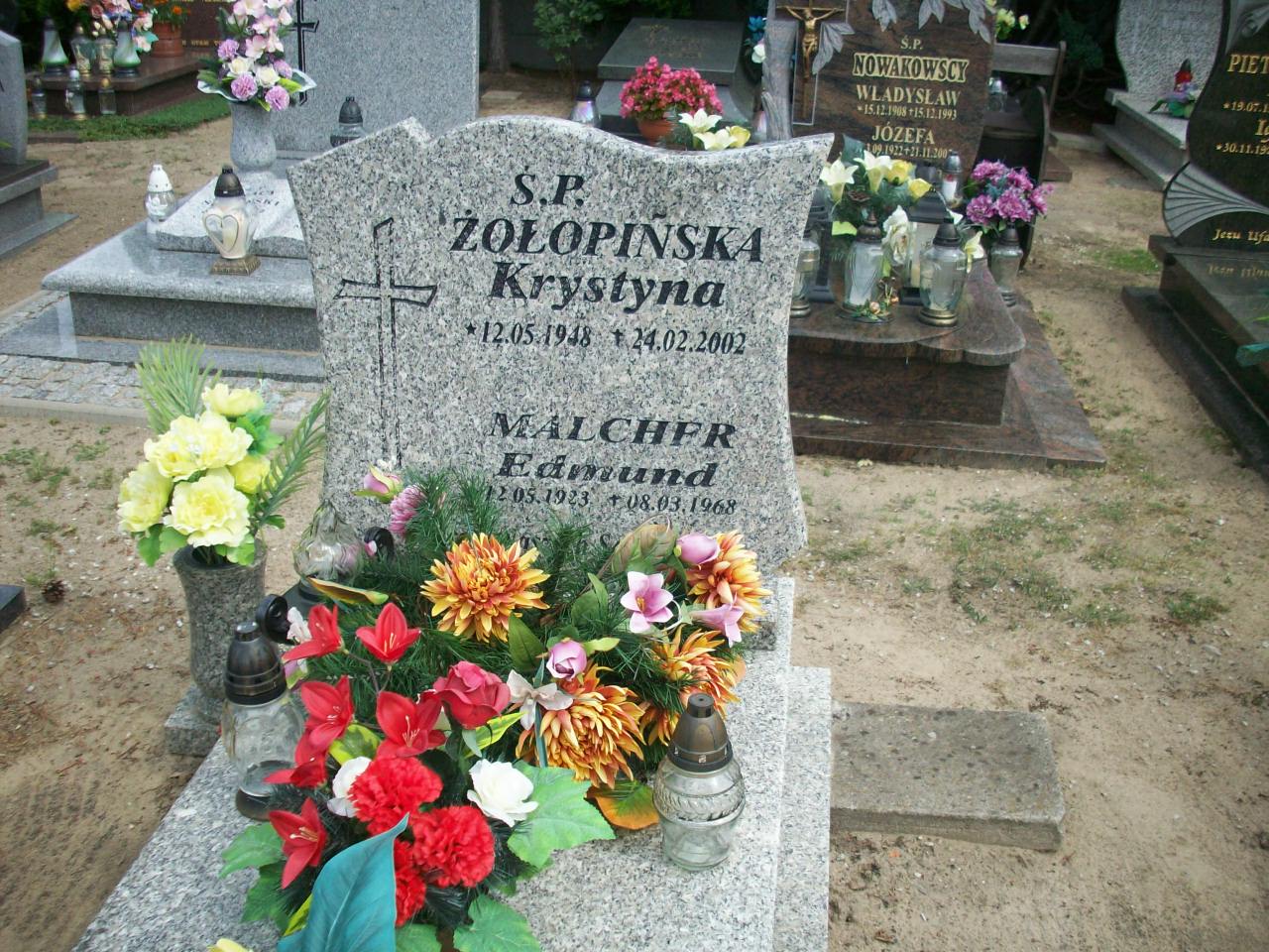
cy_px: 476
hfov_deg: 50.1
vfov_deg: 38.7
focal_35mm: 37
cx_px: 634
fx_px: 1356
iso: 80
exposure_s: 1/217
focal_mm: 6.2
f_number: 5.6
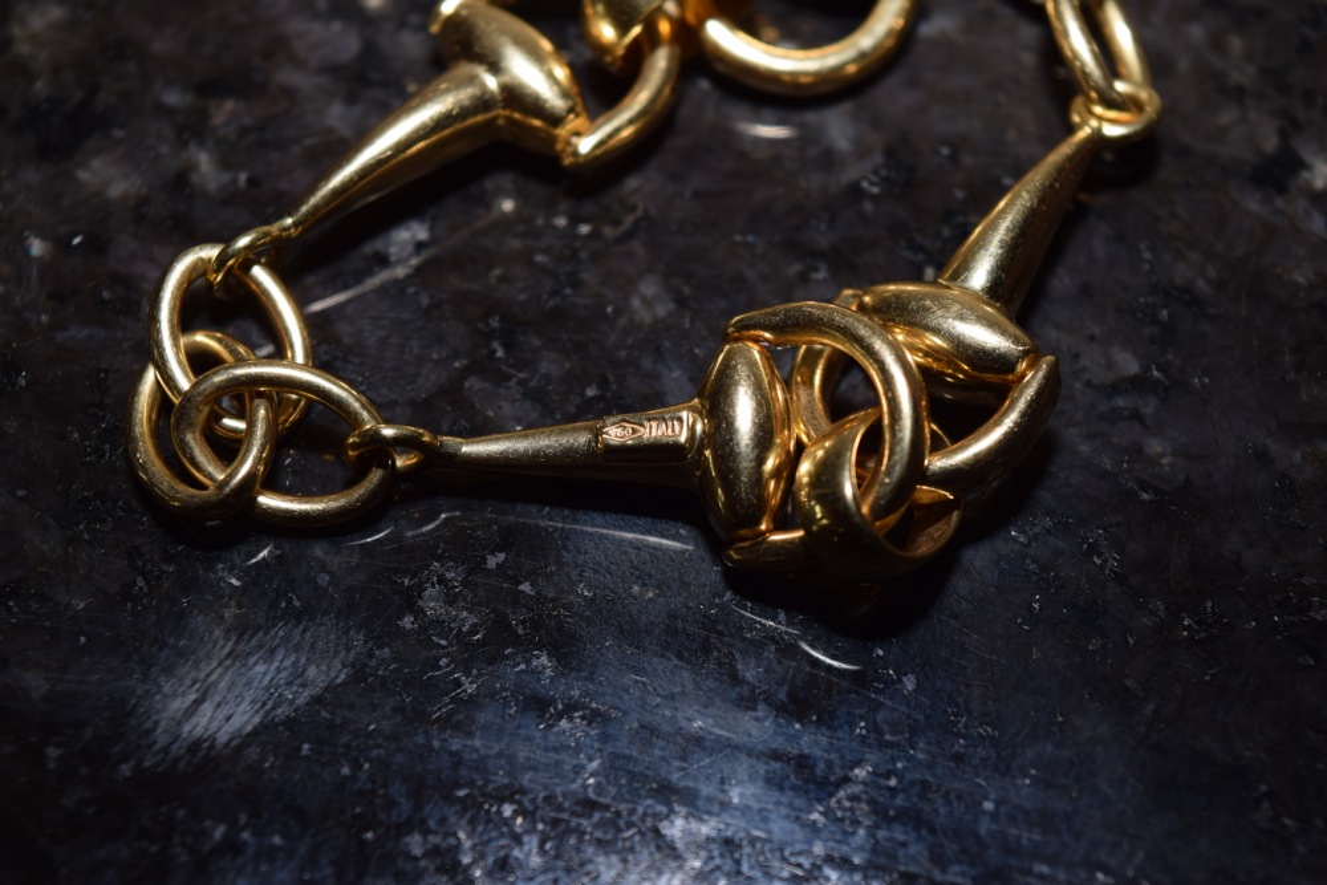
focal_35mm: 82
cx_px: 664
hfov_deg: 24.6
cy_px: 442
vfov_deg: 16.6
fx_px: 3041
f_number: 8
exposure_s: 1/60
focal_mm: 55
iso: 100
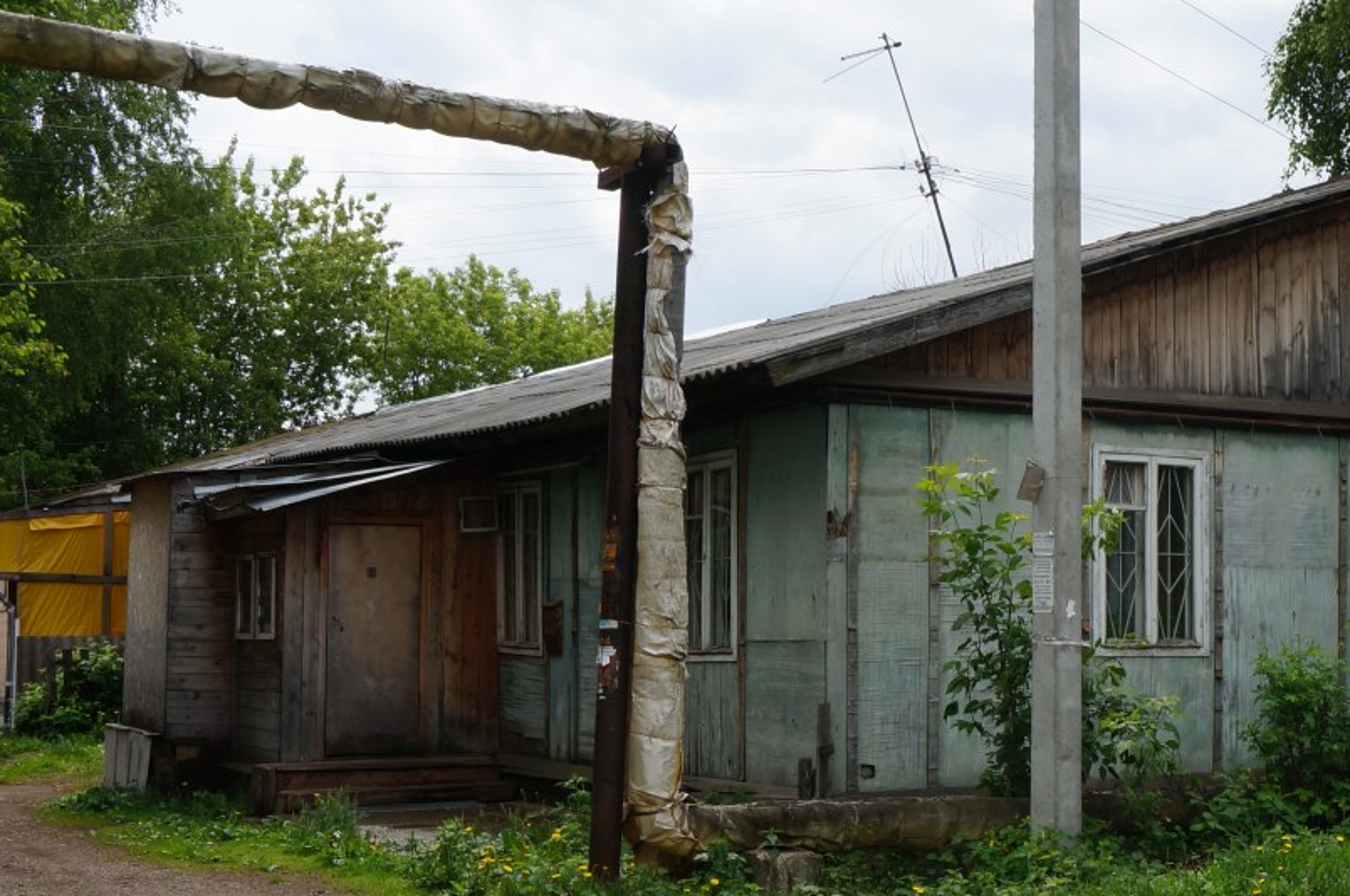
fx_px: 2097
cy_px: 524
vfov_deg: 24.1
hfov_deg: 34.7
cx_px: 1066
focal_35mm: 56
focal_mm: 20
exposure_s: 1/100
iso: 100
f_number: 13
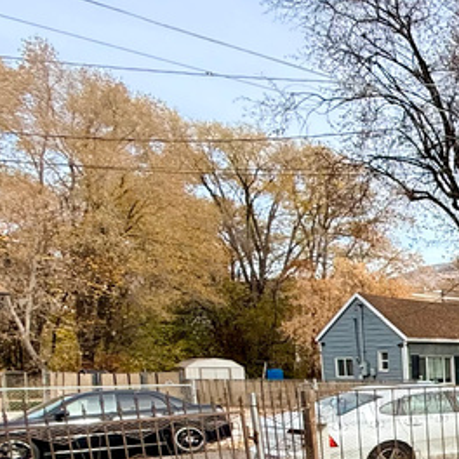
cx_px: 829
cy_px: 443
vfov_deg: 32.9
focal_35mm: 48
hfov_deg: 21.8
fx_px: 720
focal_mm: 2.22
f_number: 2.2
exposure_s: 1/853
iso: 64
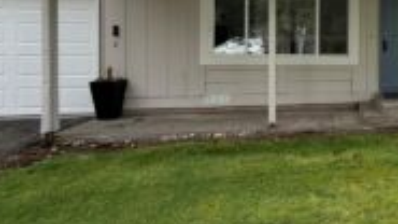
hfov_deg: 47.2
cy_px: 43
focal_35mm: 33
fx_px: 348
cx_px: 415
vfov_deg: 34.5
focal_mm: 2.22
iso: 50
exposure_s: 1/226
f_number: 2.2
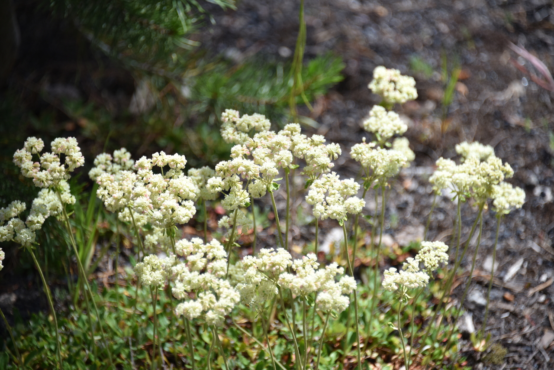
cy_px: 185
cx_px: 277
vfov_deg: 4.6
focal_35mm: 300
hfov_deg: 6.9
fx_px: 4617
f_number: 5.6
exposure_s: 1/640
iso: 200
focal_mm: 300
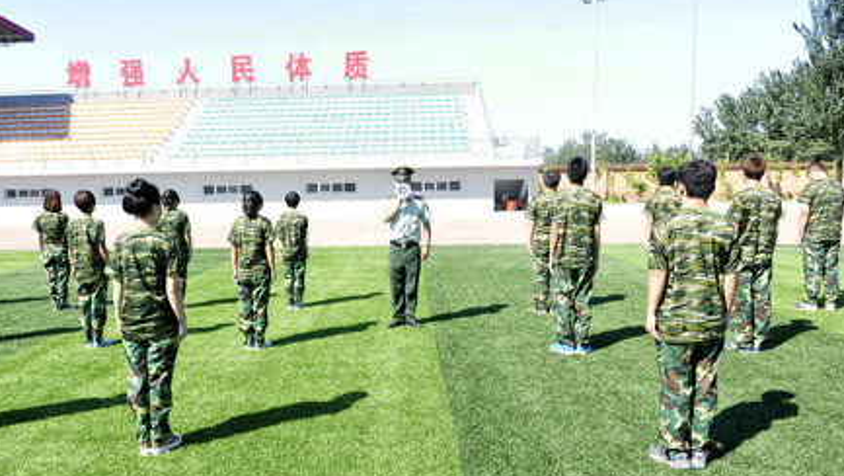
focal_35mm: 29
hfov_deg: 65.9
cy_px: 266
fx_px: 649
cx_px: 378
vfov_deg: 40.2
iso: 640
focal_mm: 24
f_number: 4.5
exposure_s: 1/1000
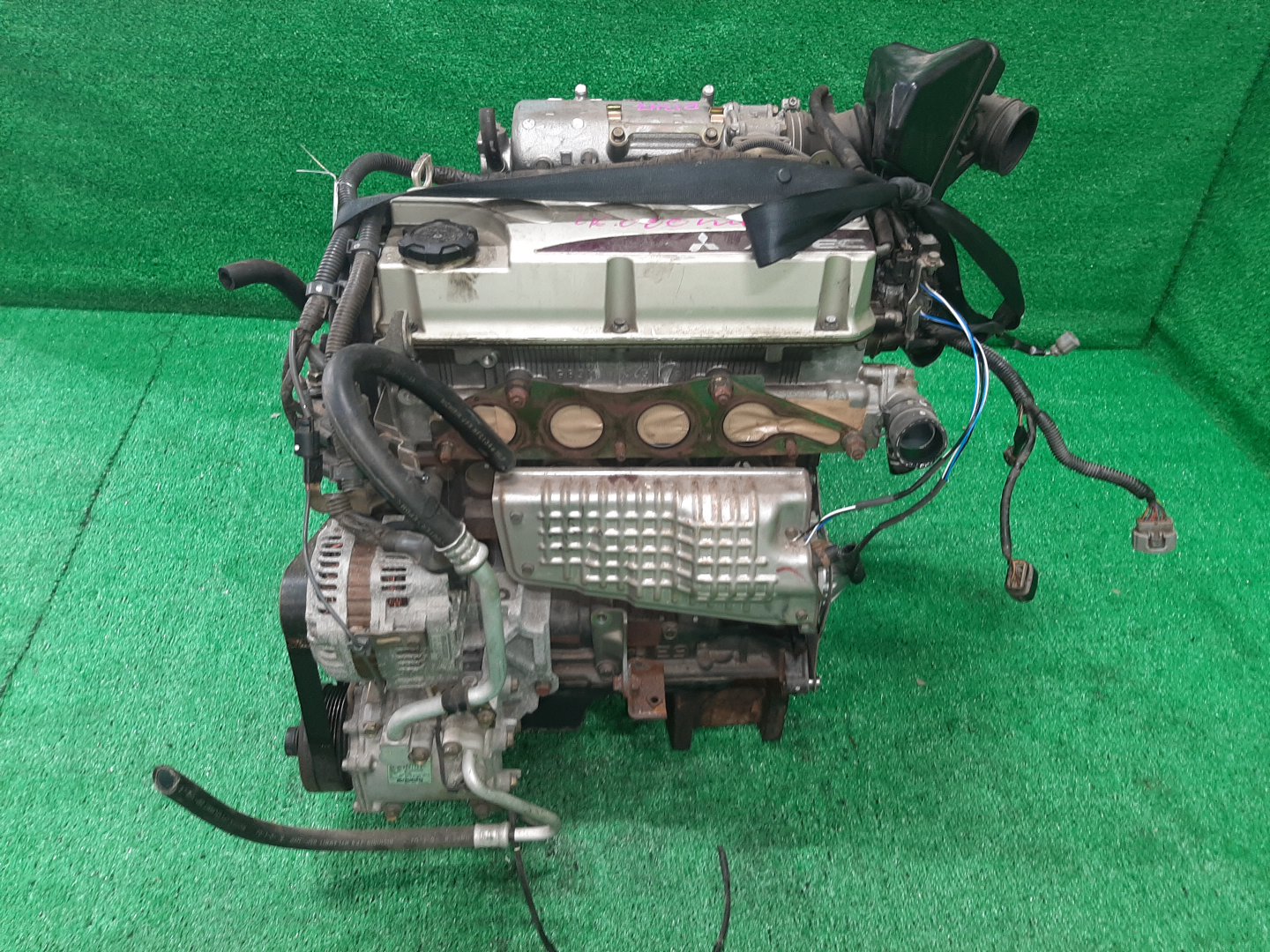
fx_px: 954
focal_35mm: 26
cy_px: 476
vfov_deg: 53.1
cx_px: 635
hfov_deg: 67.3
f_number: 1.7
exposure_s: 1/50
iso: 134
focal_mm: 3.93
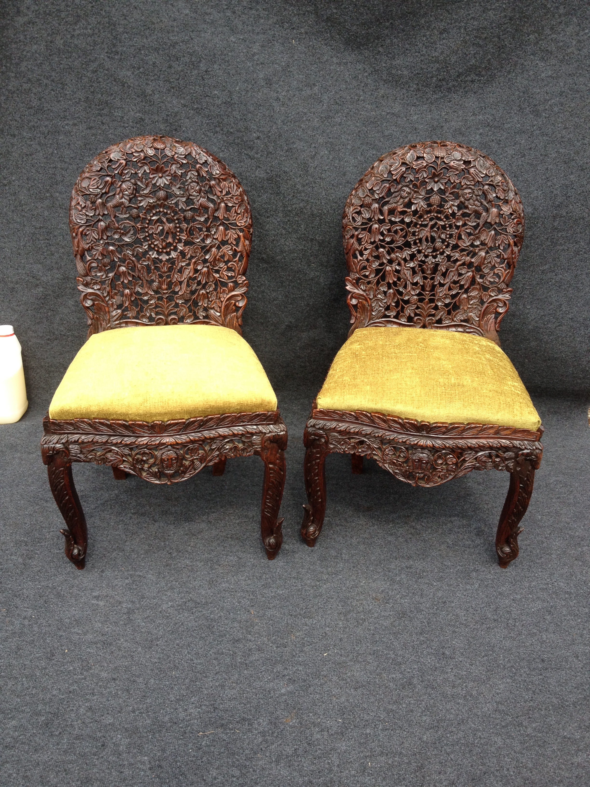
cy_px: 394
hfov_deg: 40.7
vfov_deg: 52.6
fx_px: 795
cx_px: 295
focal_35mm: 35
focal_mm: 4.28
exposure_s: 1/284
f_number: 2.4
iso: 50
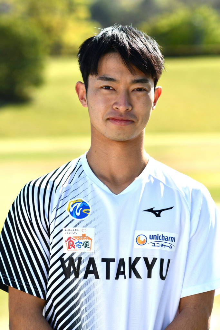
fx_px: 1164
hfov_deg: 10.8
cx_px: 110
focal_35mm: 127
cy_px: 165
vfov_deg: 16.1
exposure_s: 1/1600
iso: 100
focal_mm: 85
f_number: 2.8
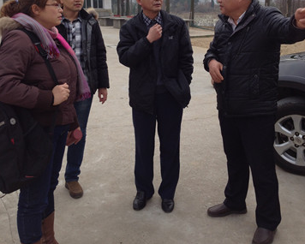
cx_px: 153
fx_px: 415
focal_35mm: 46
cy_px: 53
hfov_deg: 40.3
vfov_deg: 32.0
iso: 50
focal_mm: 4.28
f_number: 2.4
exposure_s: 1/778
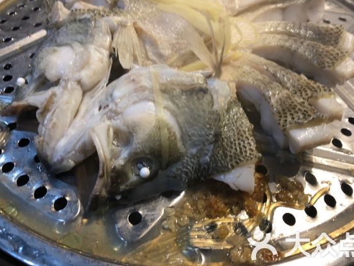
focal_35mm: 35
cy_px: 112
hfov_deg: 52.6
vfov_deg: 40.6
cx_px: 185
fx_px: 358
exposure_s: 1/17
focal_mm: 3.99
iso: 64
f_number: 1.8
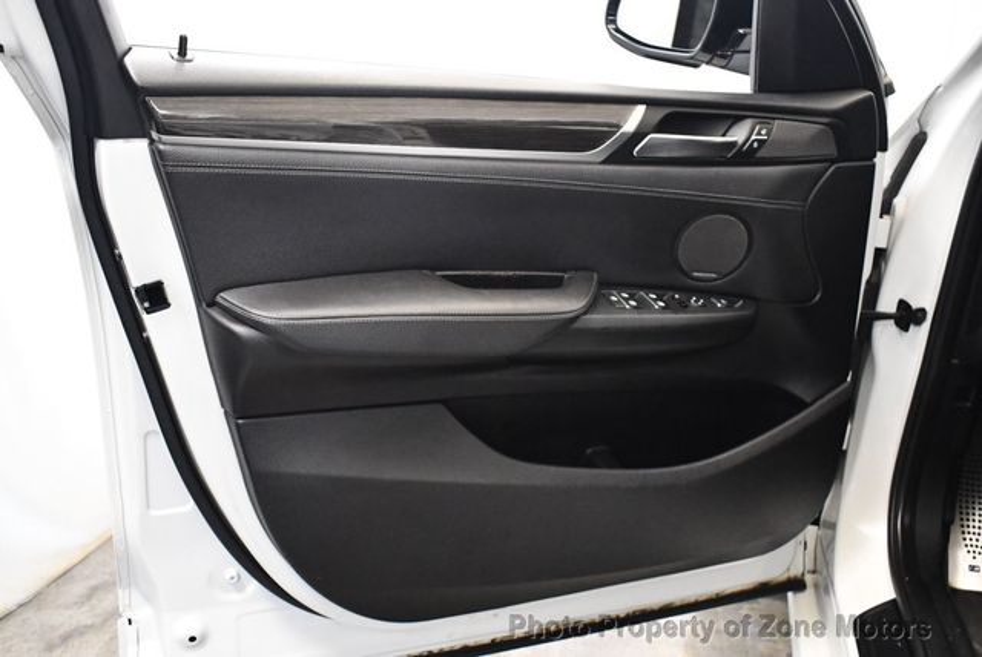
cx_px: 491
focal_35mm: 36
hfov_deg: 53.1
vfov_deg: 36.9
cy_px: 328
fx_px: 983
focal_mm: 18
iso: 3200
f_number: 3.5
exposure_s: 1/80
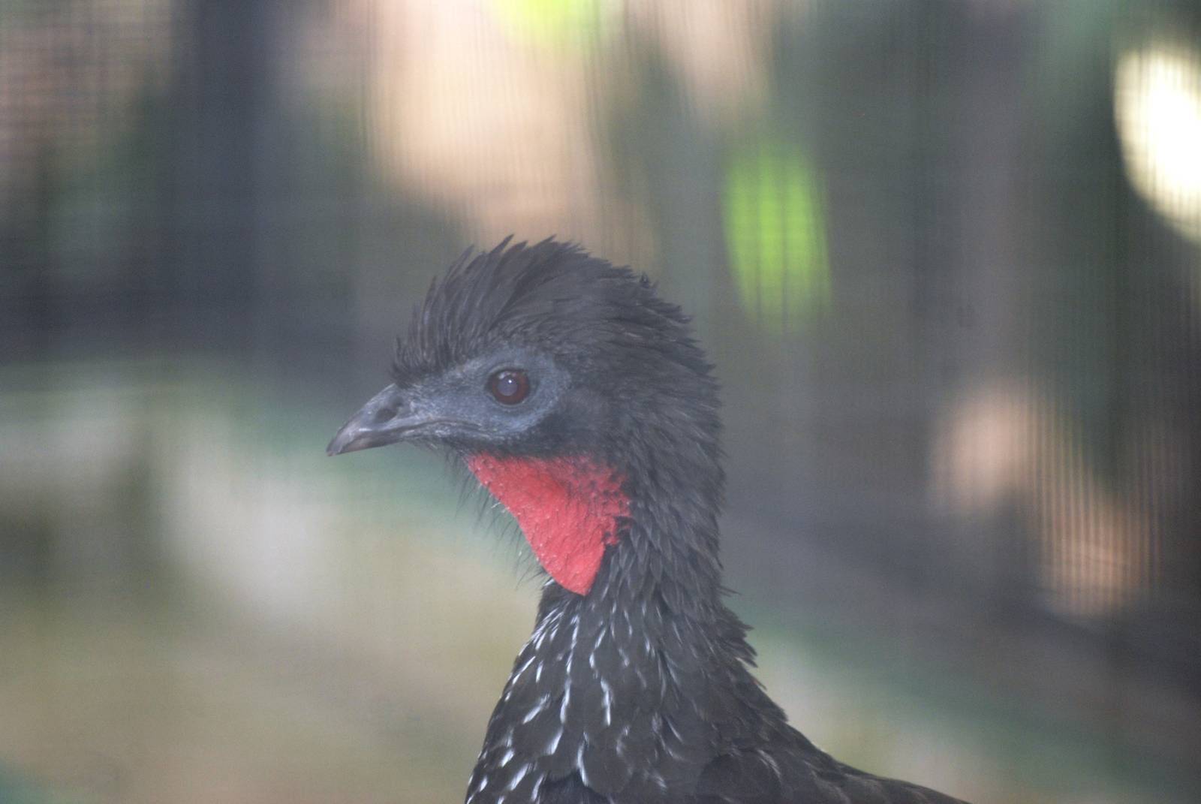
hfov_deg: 5.7
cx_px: 600
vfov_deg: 3.8
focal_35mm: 360
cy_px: 402
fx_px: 12024
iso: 400
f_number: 5.3
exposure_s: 1/60
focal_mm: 240
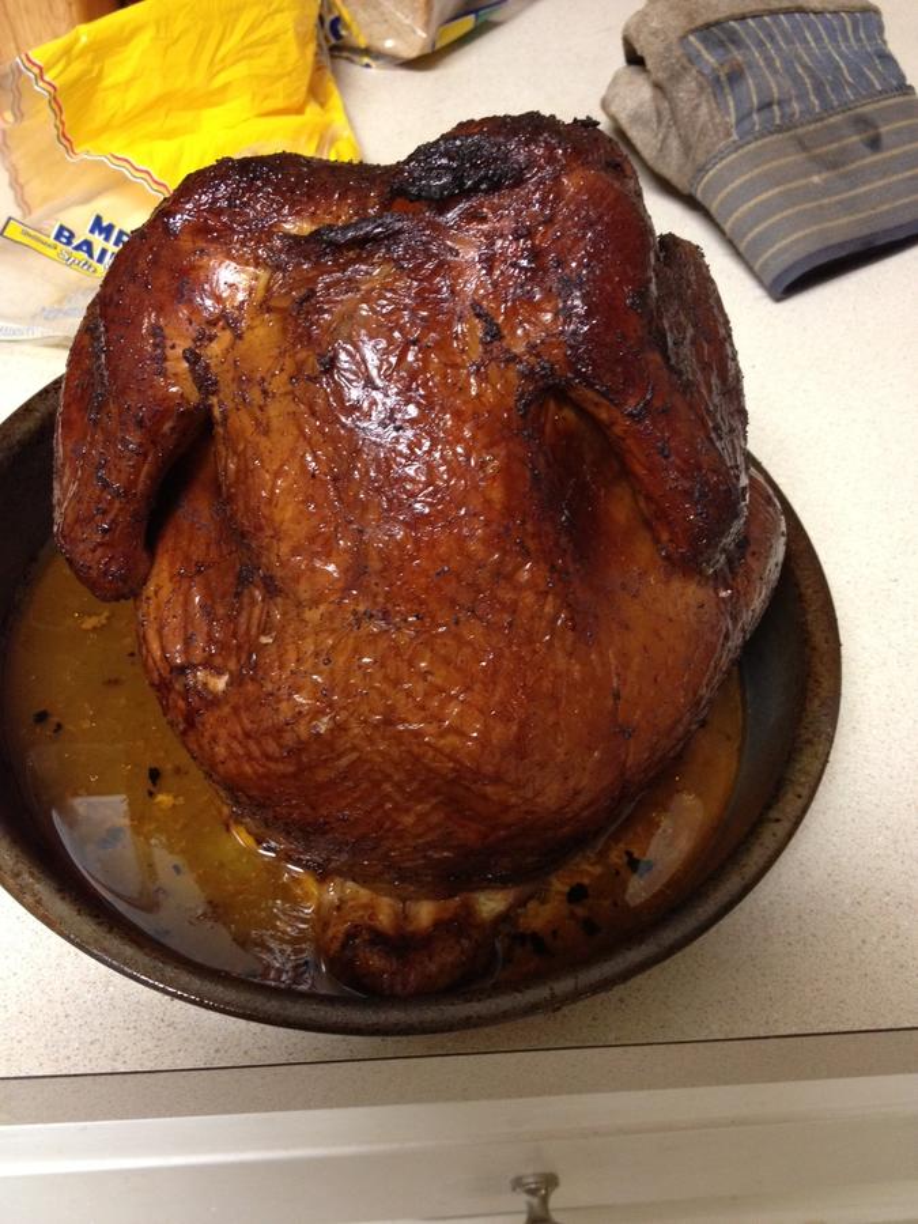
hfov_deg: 40.7
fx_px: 1238
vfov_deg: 52.6
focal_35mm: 35
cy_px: 612
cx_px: 459
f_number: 2.4
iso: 200
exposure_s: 1/20
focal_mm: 4.28
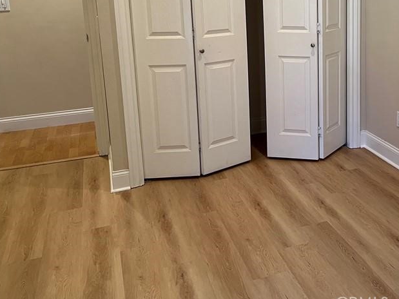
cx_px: 326
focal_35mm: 43
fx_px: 496
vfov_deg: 32.7
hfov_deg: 41.7
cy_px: 64
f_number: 1.5
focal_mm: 5.7
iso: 100
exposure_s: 1/60
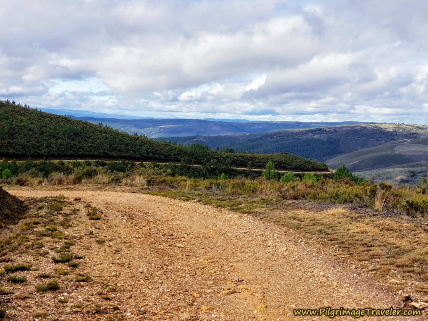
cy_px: 160
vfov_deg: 28.0
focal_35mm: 52
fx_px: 643
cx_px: 214
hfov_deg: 36.8
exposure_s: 1/666
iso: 25
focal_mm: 6
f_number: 2.4
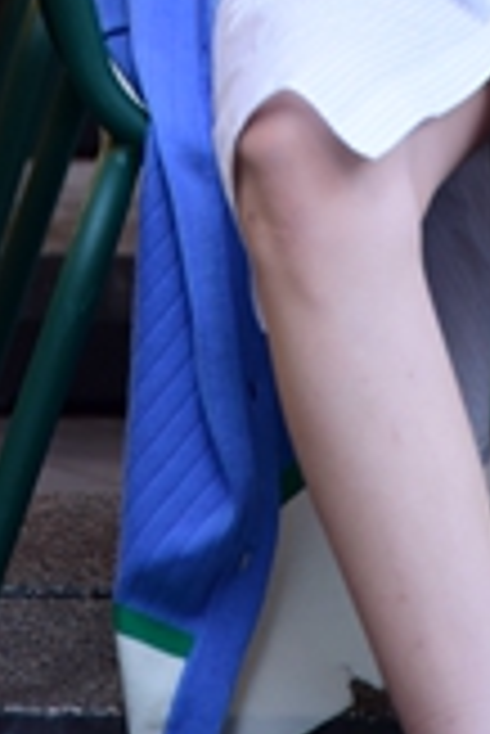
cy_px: -671
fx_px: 8821
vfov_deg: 4.7
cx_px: 234
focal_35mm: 433
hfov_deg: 3.2
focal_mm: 105
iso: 1000
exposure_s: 1/250
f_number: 4
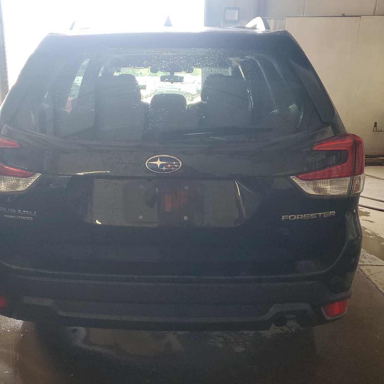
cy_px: 193
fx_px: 402
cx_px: 169
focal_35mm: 32
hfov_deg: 51.0
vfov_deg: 51.1
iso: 95
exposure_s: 1/120
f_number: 1.5
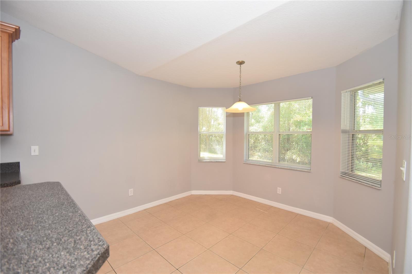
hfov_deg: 100.4
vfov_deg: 77.3
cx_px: 206
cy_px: 137
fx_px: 172
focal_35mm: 15
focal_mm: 10
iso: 450
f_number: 4
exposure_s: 1/60
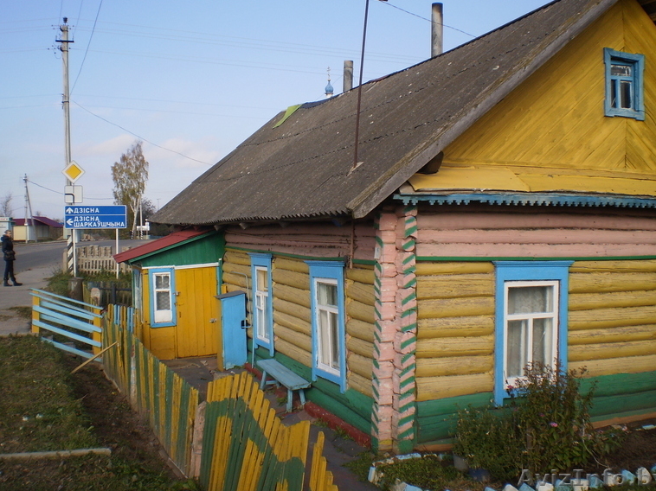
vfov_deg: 37.7
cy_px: 233
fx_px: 720
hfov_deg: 49.0
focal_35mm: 38
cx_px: 329
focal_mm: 6.3
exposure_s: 1/500
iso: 64
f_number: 4.6
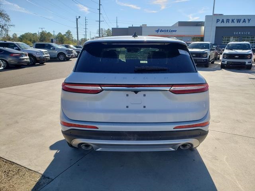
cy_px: 96
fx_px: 192
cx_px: 128
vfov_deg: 53.1
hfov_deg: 67.3
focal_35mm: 26
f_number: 2.4
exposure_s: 1/1232
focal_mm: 4.3
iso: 50
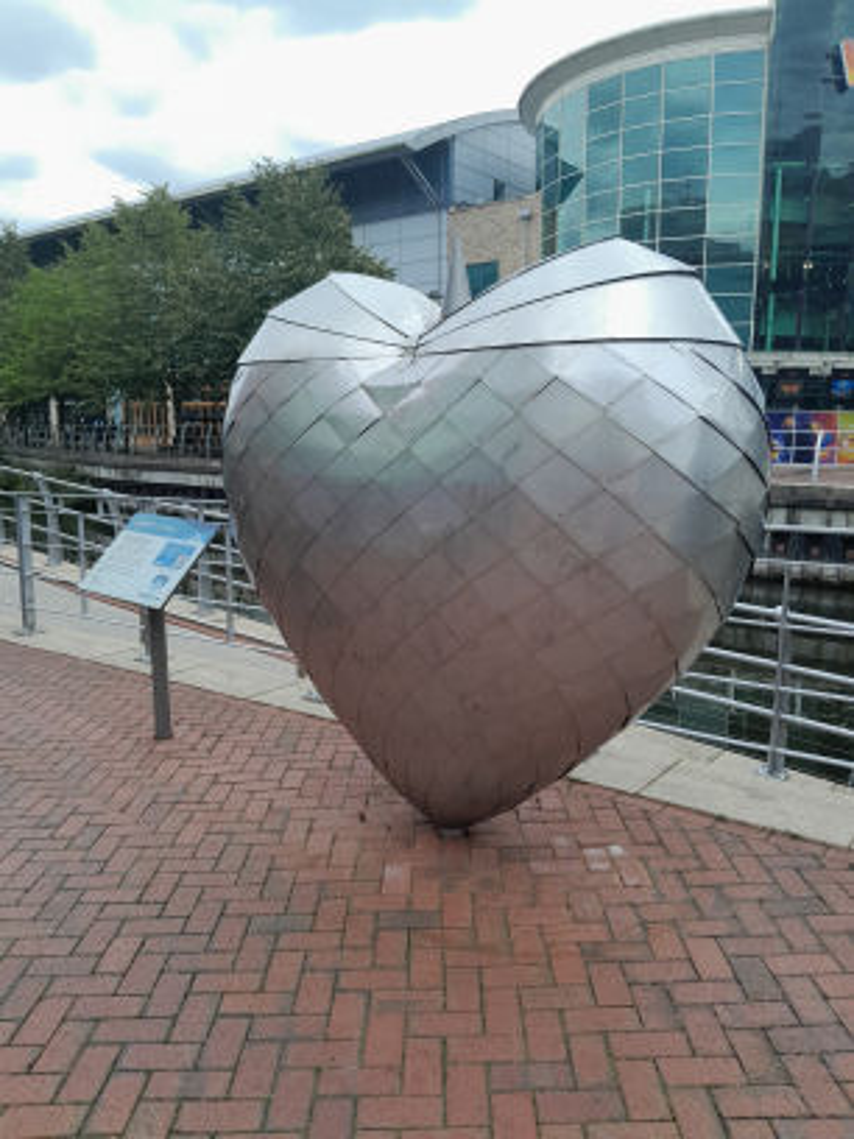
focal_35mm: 26
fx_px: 855
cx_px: 427
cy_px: 570
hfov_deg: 53.1
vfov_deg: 67.3
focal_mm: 3.98
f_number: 1.8
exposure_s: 1/235
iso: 40
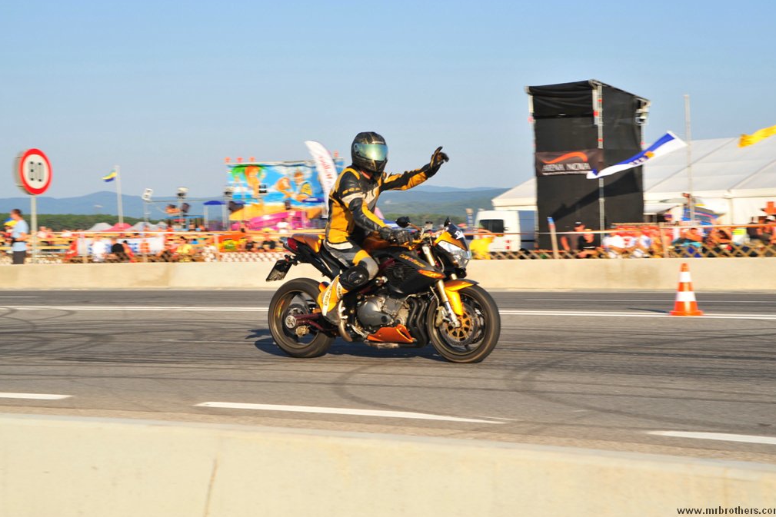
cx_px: 392
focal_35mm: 71
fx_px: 1531
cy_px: 258
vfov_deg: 19.2
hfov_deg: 28.4
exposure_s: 1/320
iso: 200
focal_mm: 70
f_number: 9
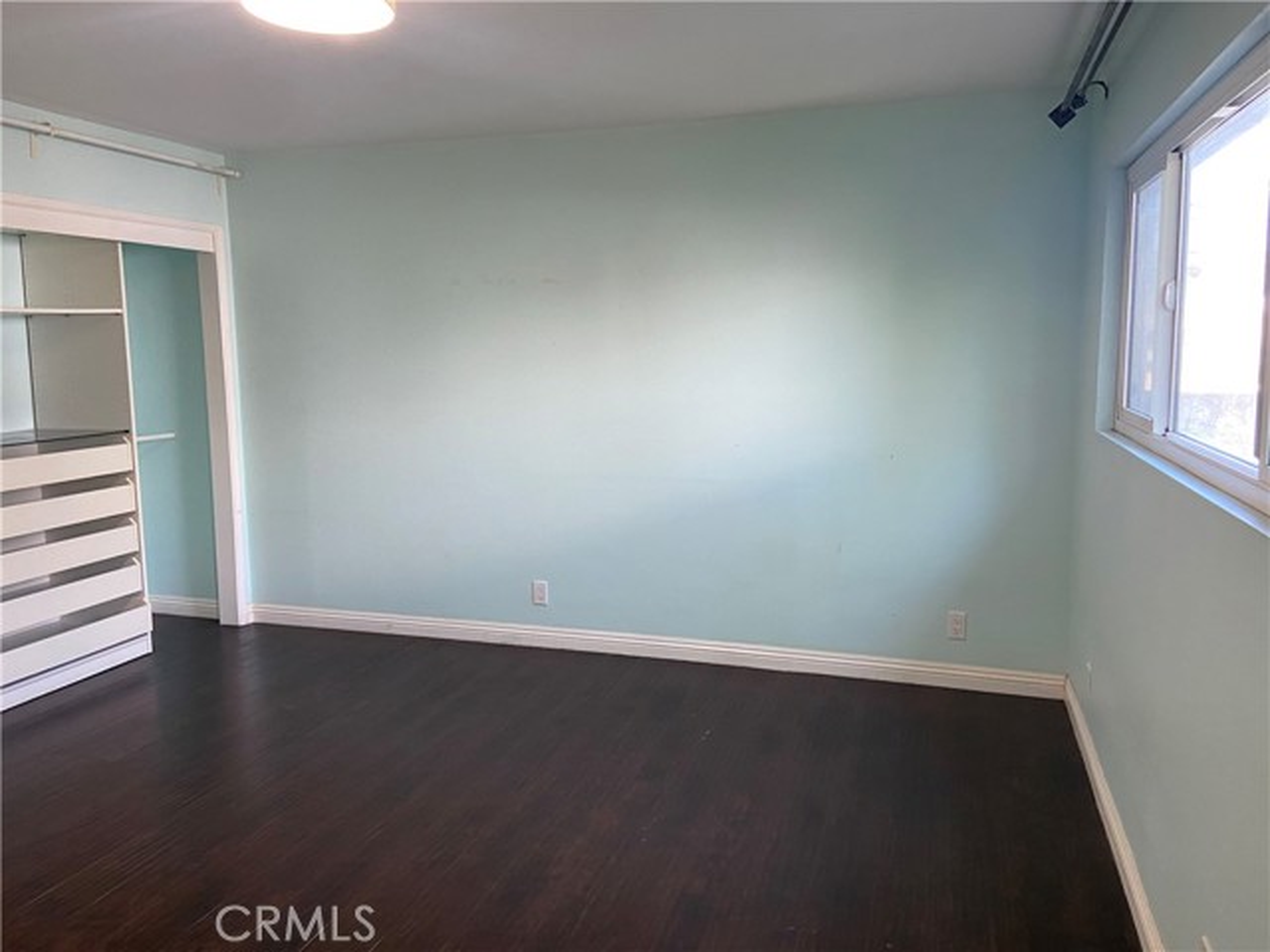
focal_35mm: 26
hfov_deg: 67.3
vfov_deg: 53.1
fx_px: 954
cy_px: 476
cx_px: 635
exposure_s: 1/60
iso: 160
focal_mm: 4.25
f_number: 1.8
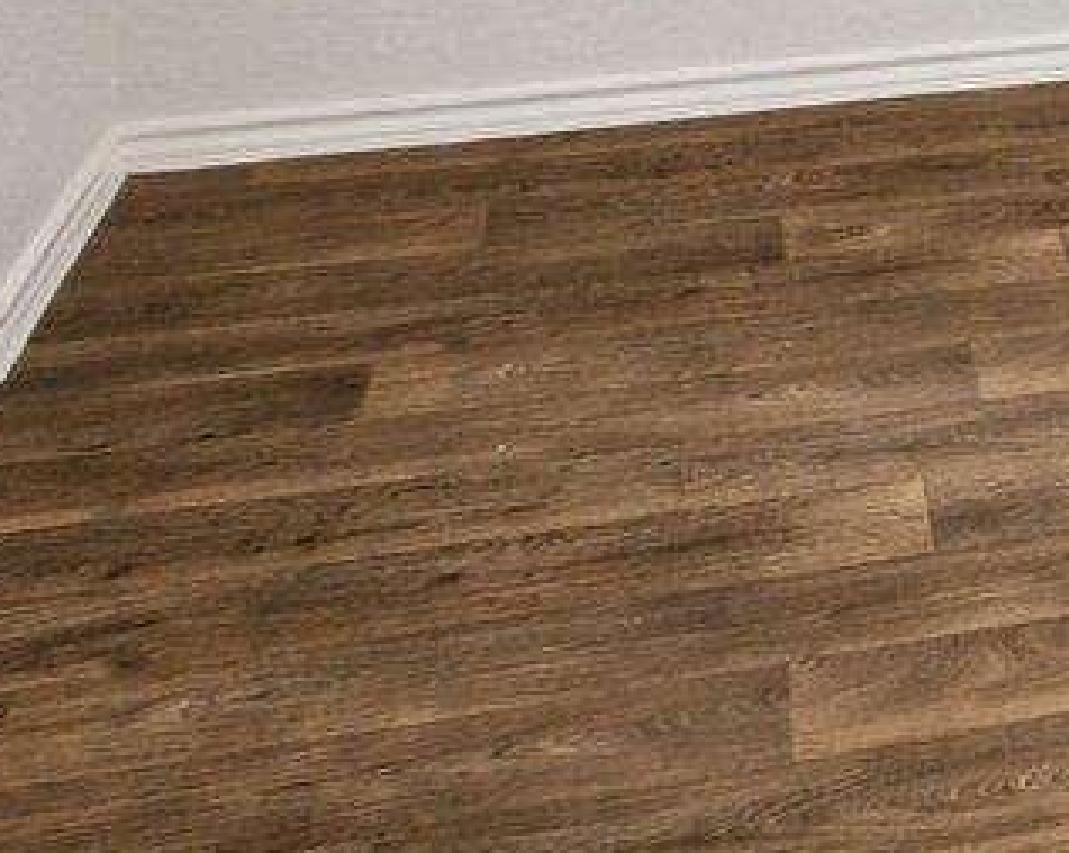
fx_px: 2876
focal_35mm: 91
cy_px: -872
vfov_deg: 14.1
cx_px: 1946
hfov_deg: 17.1
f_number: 8
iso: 400
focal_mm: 10
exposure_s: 1/10
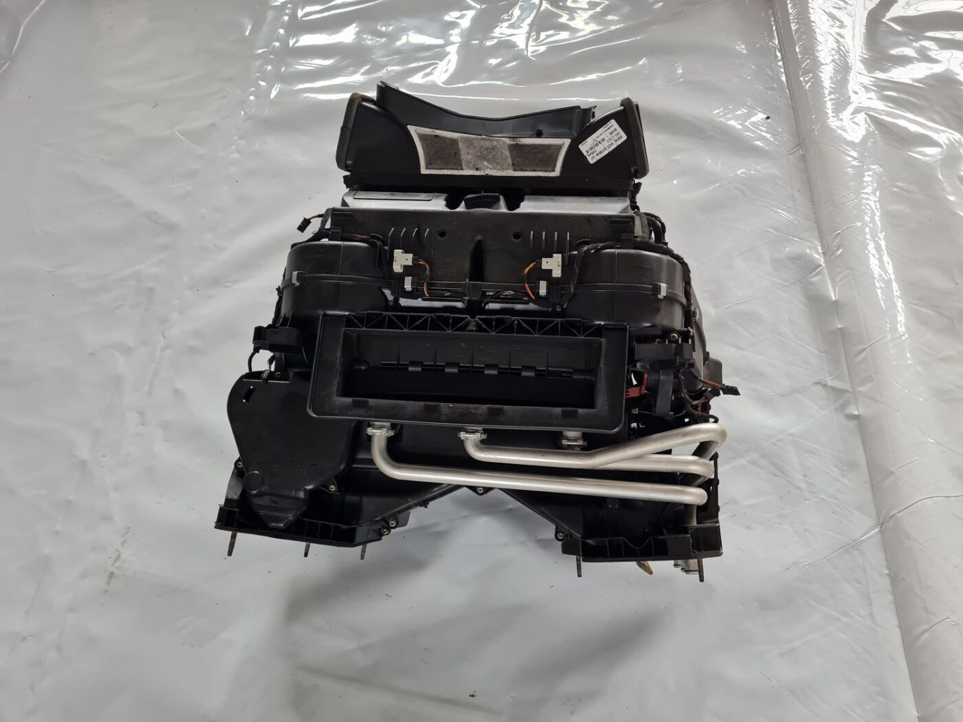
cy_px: 361
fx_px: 723
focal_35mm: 26
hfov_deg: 67.3
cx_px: 482
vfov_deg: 53.1
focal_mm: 5.4
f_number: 1.8
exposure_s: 1/100
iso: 125
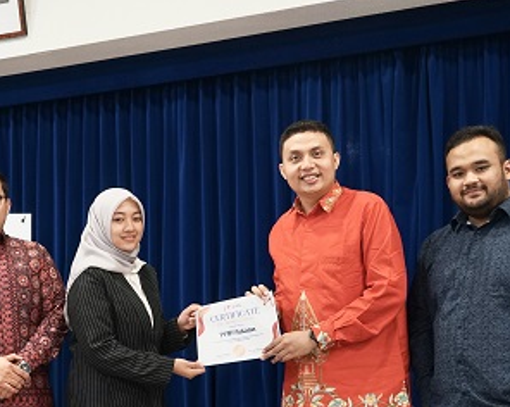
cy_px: 304
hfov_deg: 31.3
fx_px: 904
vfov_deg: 25.1
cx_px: 188
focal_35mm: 60
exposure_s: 1/20
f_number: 4
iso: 1000
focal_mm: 35
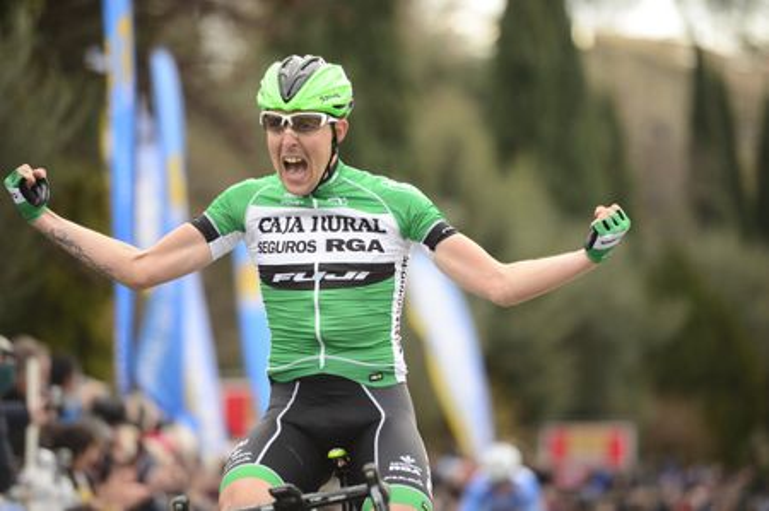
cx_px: 384
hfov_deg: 10.3
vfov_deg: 6.9
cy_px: 256
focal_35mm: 200
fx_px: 4268
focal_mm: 200
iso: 1000
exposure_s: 1/640
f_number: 2.8
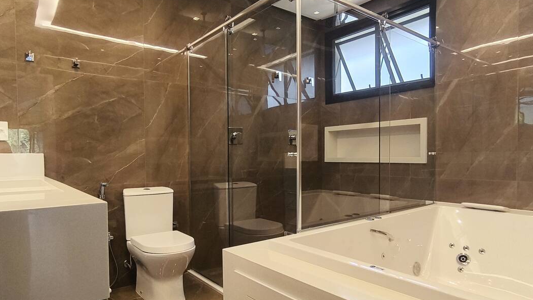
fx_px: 339
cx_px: 268
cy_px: 162
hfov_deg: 76.3
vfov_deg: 47.6
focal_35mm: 24
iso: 125
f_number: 2.2
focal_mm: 1.65
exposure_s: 1/60
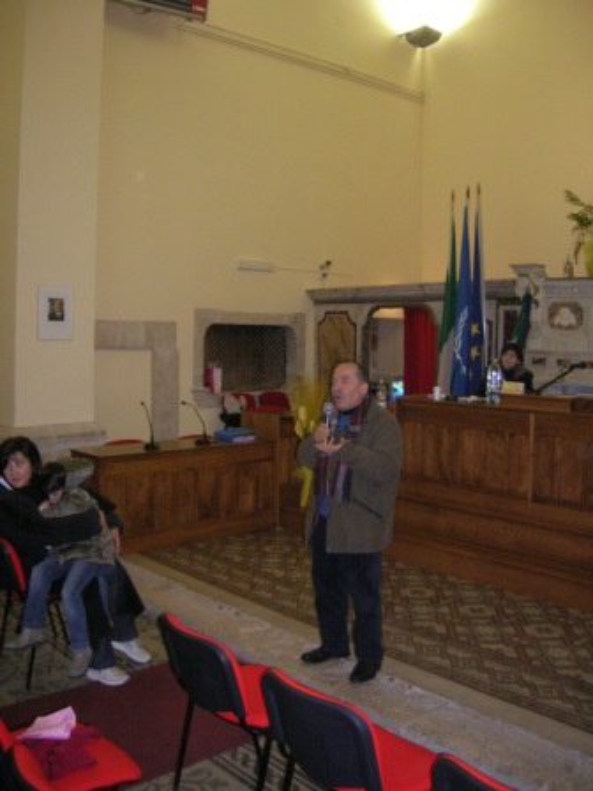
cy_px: 396
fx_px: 777
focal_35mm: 34
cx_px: 296
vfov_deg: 54.0
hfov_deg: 41.8
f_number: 2.9
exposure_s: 1/60.1
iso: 200
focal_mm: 5.7
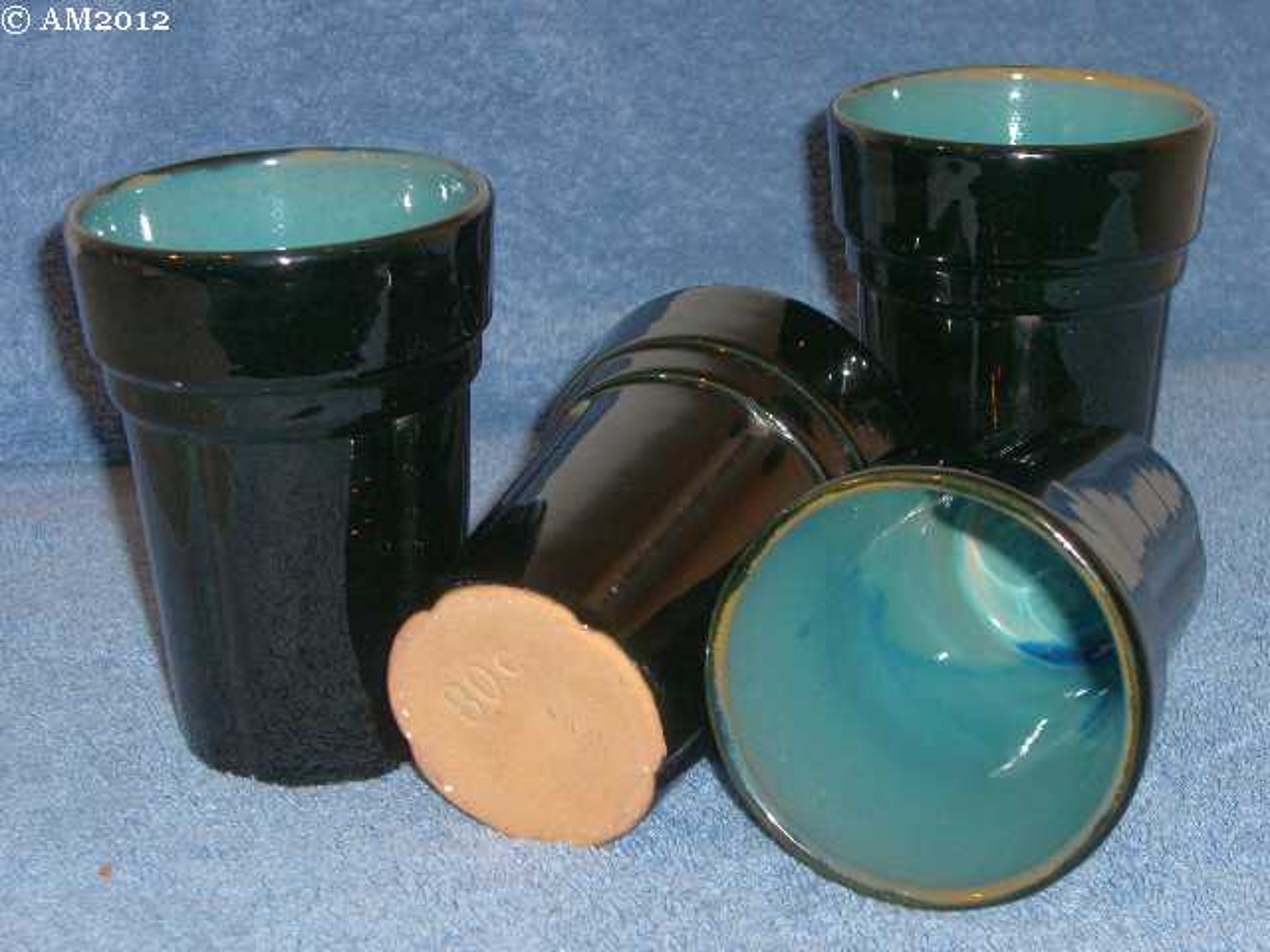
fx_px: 2862
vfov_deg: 18.9
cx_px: 635
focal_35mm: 78
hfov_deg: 25.0
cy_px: 476
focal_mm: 16.3
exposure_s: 1/60
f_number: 4.3
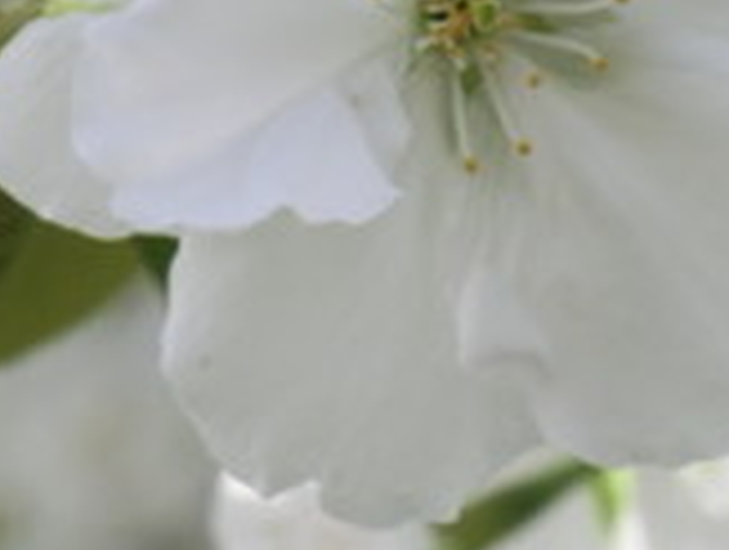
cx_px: 541
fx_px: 6100
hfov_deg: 6.8
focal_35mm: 289
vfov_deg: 5.2
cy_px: 98
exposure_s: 1/250
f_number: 5
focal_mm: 18.8
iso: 80
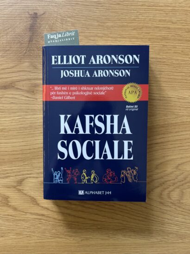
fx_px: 190
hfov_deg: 53.0
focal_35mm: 26
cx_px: 95
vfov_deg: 67.3
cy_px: 127
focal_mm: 5.7
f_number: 1.5
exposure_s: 1/60
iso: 160
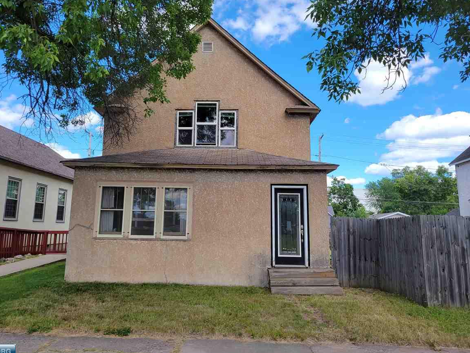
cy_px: 162
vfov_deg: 48.2
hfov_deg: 61.6
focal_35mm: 29
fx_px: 394
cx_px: 222
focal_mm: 5.4
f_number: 1.8
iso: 40
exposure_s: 1/1022
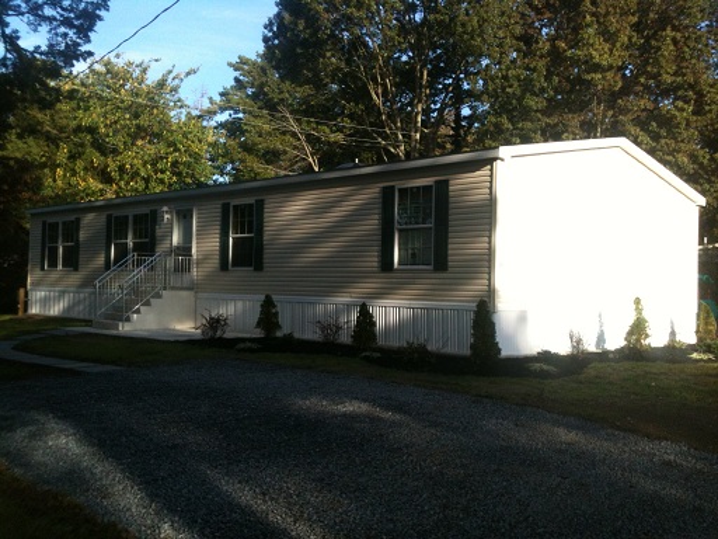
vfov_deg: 40.7
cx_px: 359
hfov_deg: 52.6
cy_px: 270
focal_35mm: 35
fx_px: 726
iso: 64
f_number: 2.8
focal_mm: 3.85
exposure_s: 1/581
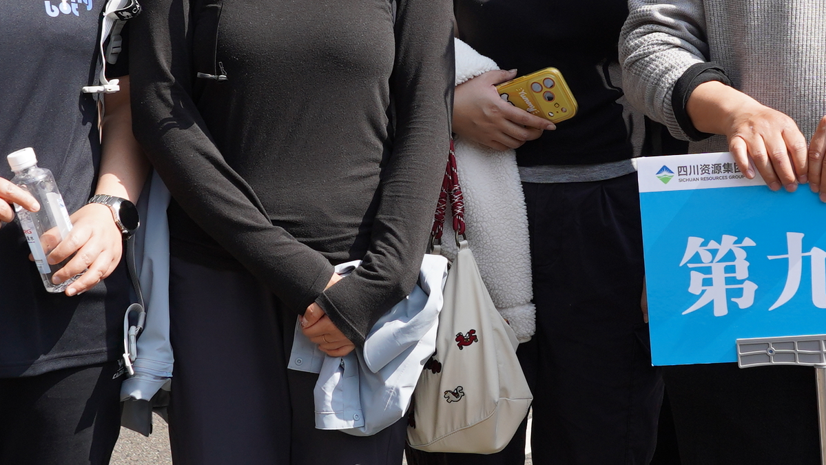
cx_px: 506
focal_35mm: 110
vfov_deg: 11.0
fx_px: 2410
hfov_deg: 19.4
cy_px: 85
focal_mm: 32
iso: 200
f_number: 5.6
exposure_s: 1/500
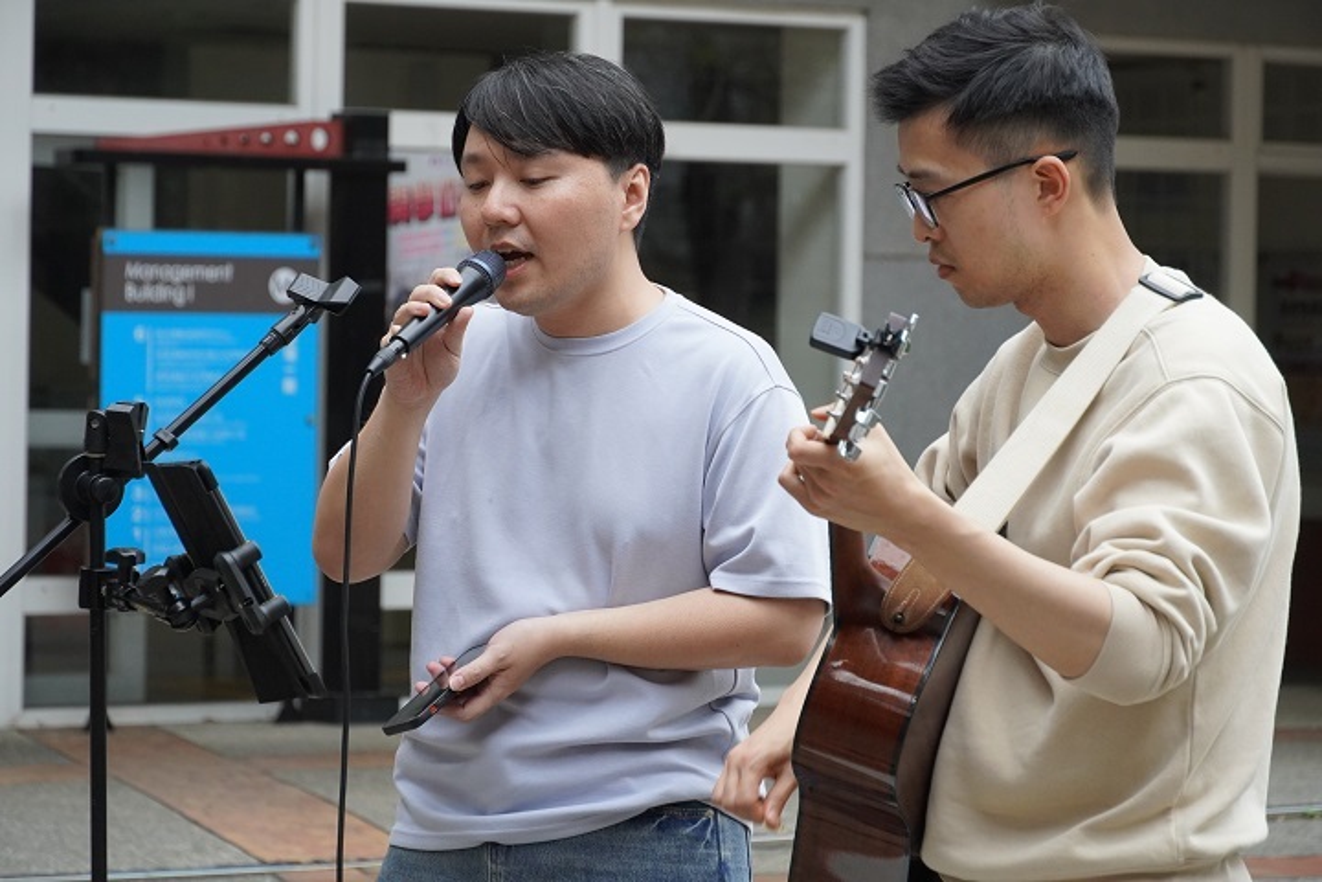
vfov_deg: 10.4
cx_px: 661
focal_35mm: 132
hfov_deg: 15.5
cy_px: 441
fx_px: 4847
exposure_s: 1/160
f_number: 5.6
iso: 1250
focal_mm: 88
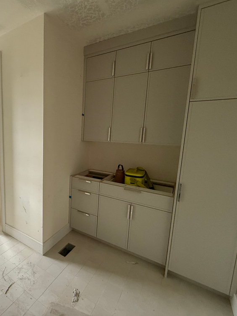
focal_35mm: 19
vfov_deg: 84.7
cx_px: 54
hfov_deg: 63.8
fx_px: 173
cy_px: 156
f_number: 2.2
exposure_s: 1/68
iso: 400
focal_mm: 2.22
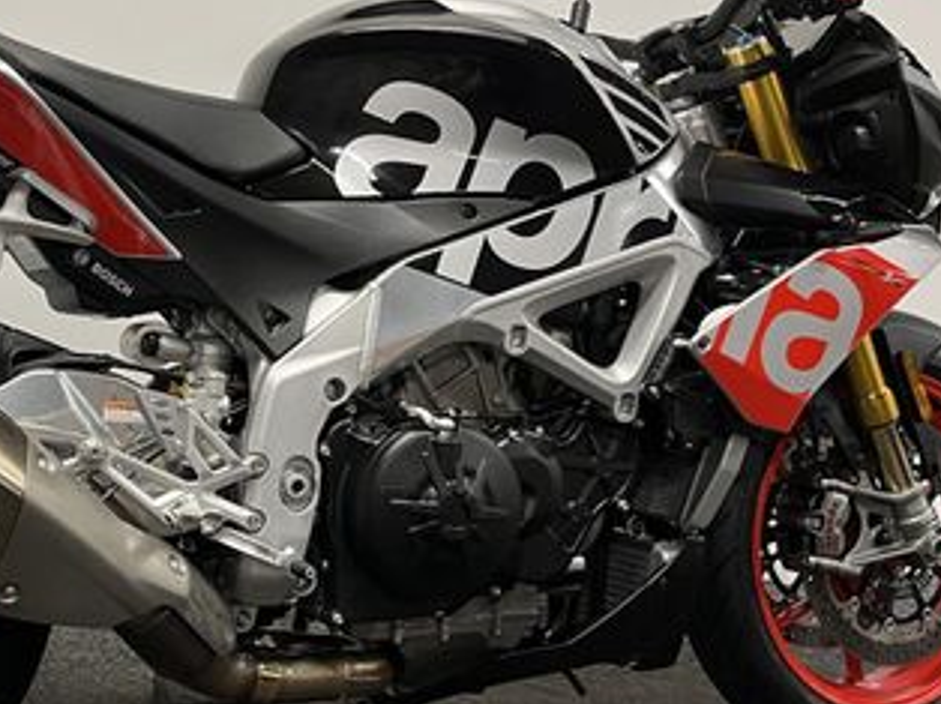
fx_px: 1440
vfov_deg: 27.5
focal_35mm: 53
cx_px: 213
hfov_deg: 35.2
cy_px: 351
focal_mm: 5.1
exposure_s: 1/50
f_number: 1.6
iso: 100
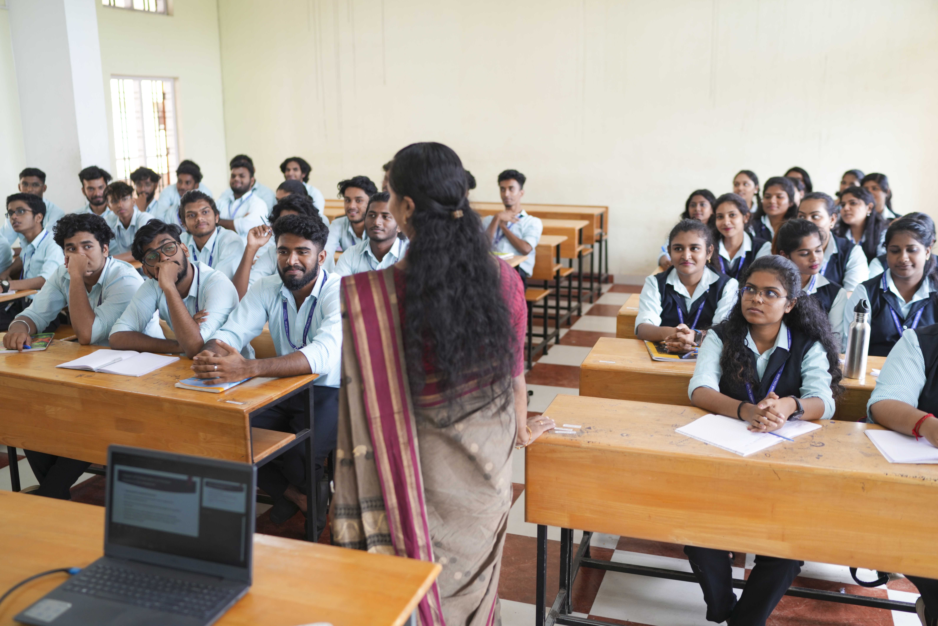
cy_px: 313
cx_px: 469
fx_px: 912
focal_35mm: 35
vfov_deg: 37.9
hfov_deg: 54.4
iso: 400
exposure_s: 1/125
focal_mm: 35
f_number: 2
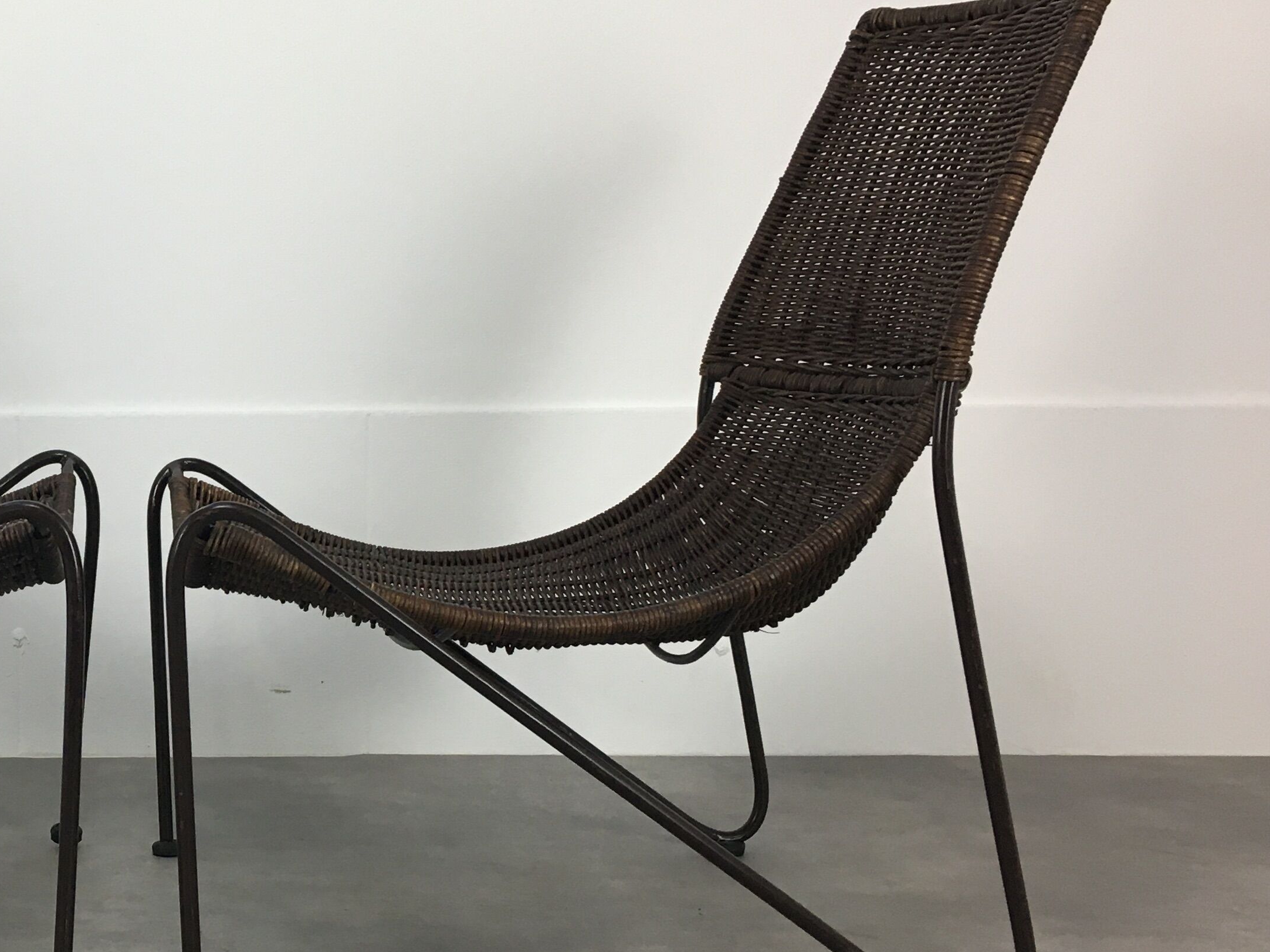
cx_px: 116
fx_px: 1981
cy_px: 595
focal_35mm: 54
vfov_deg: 26.9
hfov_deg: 33.6
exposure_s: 1/33
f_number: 2.2
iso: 50
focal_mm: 4.15
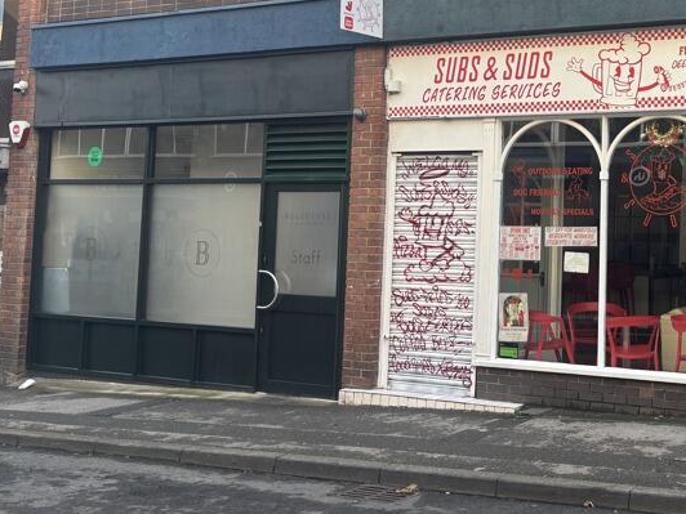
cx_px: 634
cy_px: 146
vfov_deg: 28.8
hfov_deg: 35.6
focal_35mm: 50
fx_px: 991
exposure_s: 1/202
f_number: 1.6
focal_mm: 5.96
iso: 40
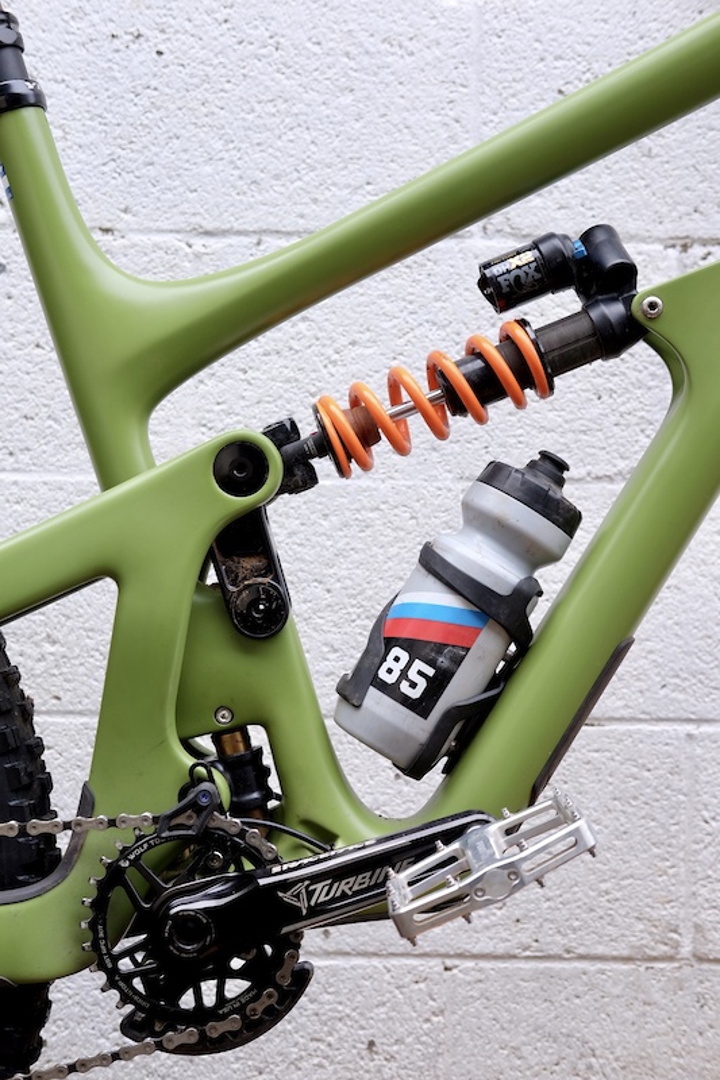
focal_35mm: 53
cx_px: 360
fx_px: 1591
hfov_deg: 25.5
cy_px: 540
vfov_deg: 37.5
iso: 250
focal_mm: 35
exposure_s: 1/30
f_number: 5.6
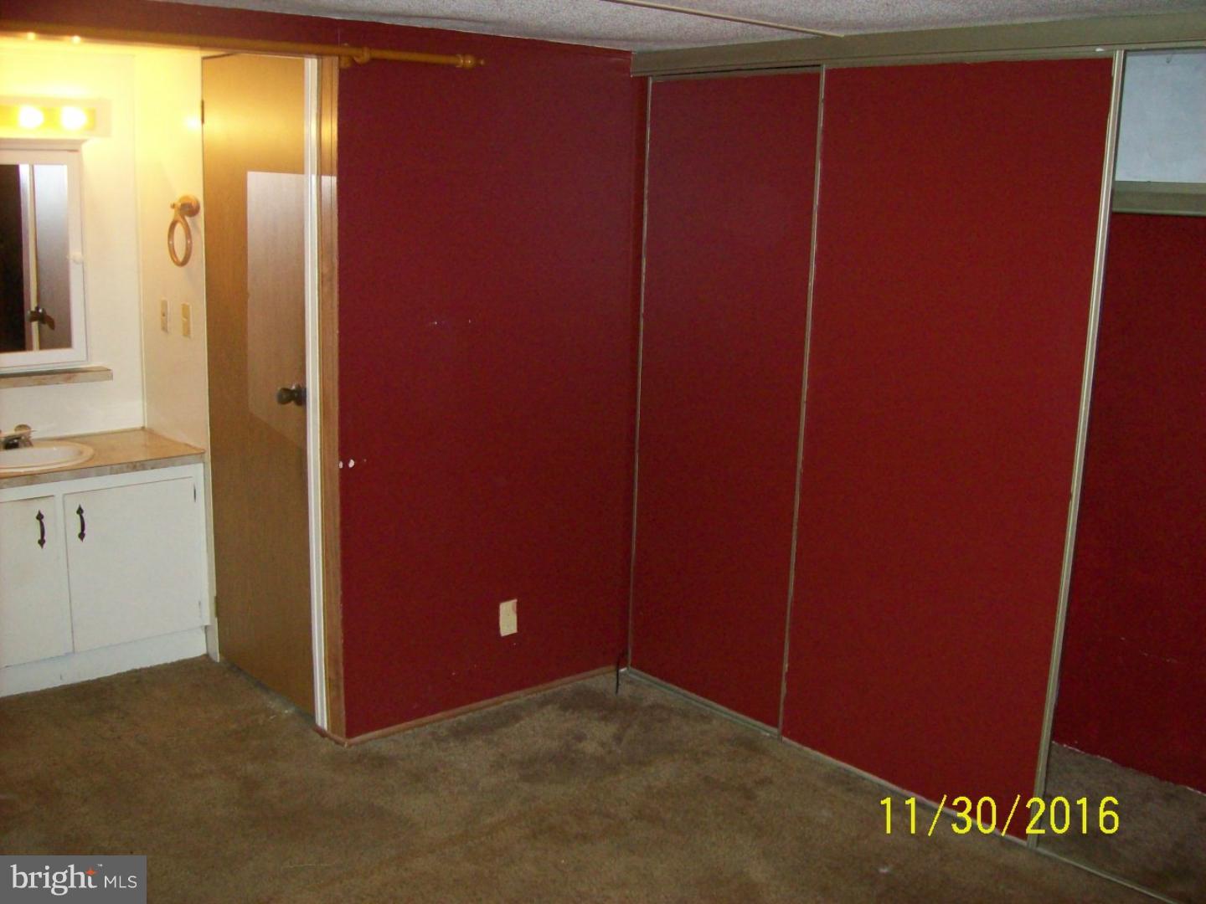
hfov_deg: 51.4
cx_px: 603
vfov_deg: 39.7
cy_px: 452
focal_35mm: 36
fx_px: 1254
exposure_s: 1/64
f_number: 2.7
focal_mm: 6
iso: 200
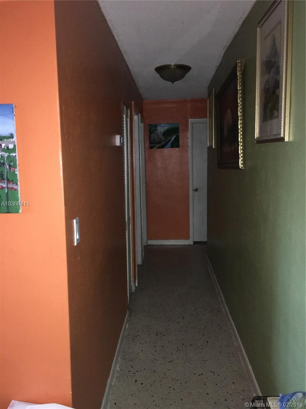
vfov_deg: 61.7
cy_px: 204
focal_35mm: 29
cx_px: 153
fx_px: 342
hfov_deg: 48.2
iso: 320
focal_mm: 4.15
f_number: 2.2
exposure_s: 1/16
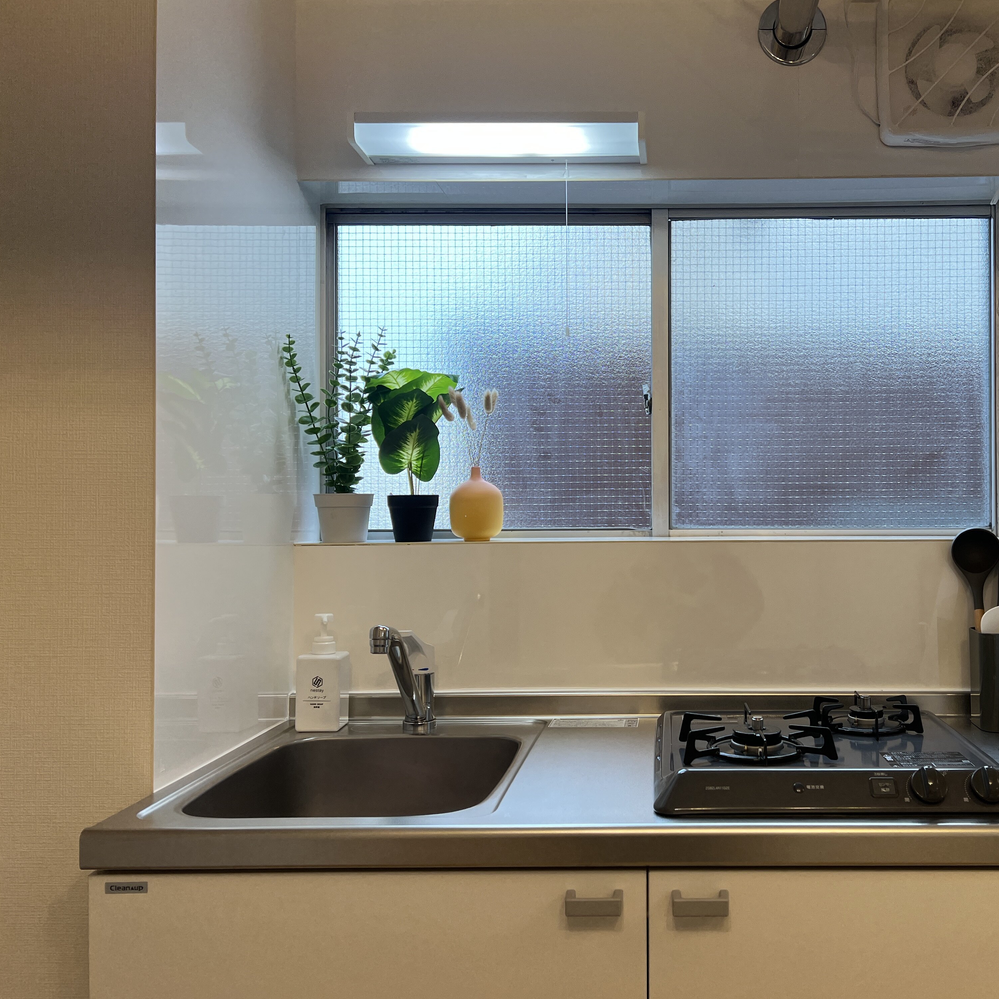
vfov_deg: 52.5
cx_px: 672
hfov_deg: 51.5
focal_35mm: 31
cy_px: 499
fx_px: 1012
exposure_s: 1/197
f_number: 1.5
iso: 40
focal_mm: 5.7
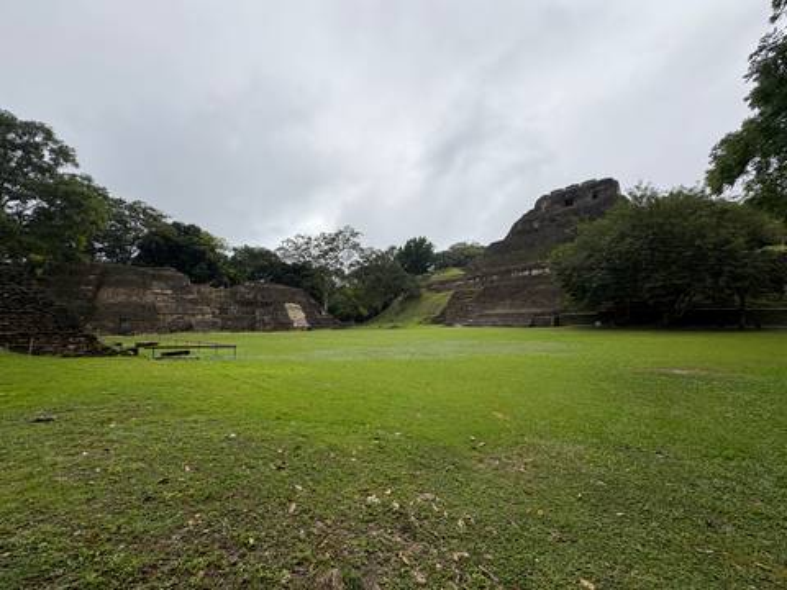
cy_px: 295
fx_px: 318
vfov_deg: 85.7
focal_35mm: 14
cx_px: 394
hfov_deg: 102.1
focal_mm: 2.22
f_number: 2.2
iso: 40
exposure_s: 1/889
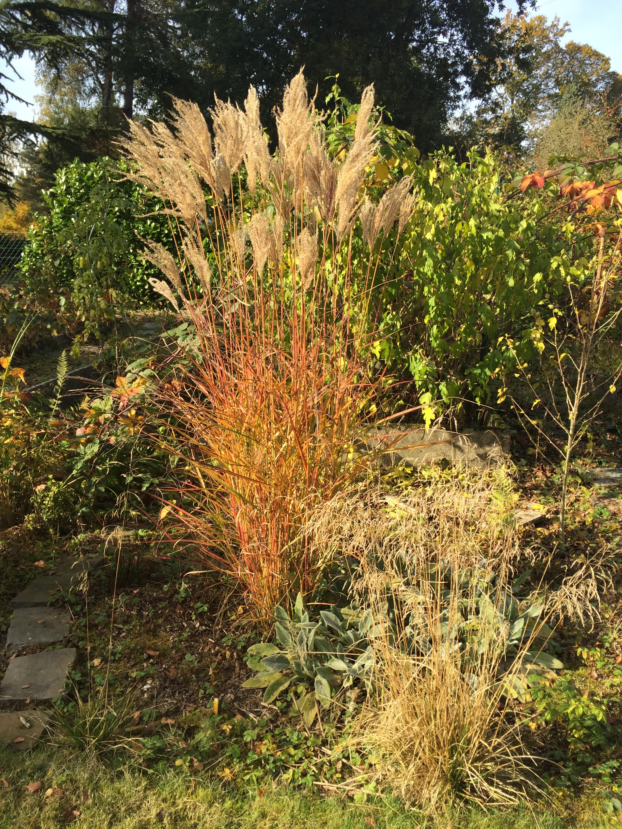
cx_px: 311
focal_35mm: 29
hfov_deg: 48.2
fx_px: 695
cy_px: 414
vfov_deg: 61.7
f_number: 2.2
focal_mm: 4.15
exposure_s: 1/590
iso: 32
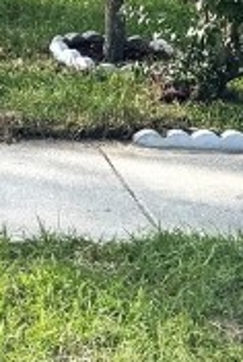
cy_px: -107
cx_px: -233
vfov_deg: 13.6
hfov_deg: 9.0
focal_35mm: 145
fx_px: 1462
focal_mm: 6.76
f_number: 1.78
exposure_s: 1/1597
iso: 80
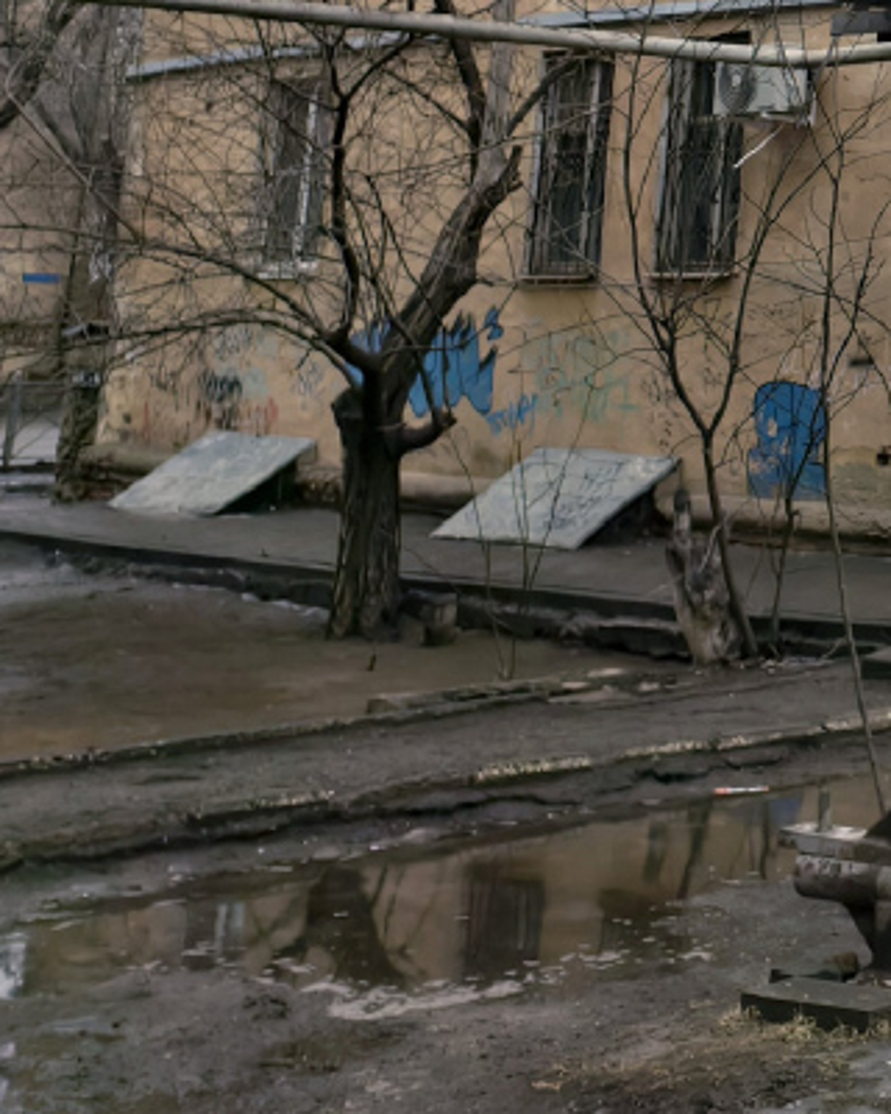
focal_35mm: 73
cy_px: -202
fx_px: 2406
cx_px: 1657
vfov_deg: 23.9
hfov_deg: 16.9
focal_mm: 6.54
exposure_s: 1/1938
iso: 72
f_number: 1.57
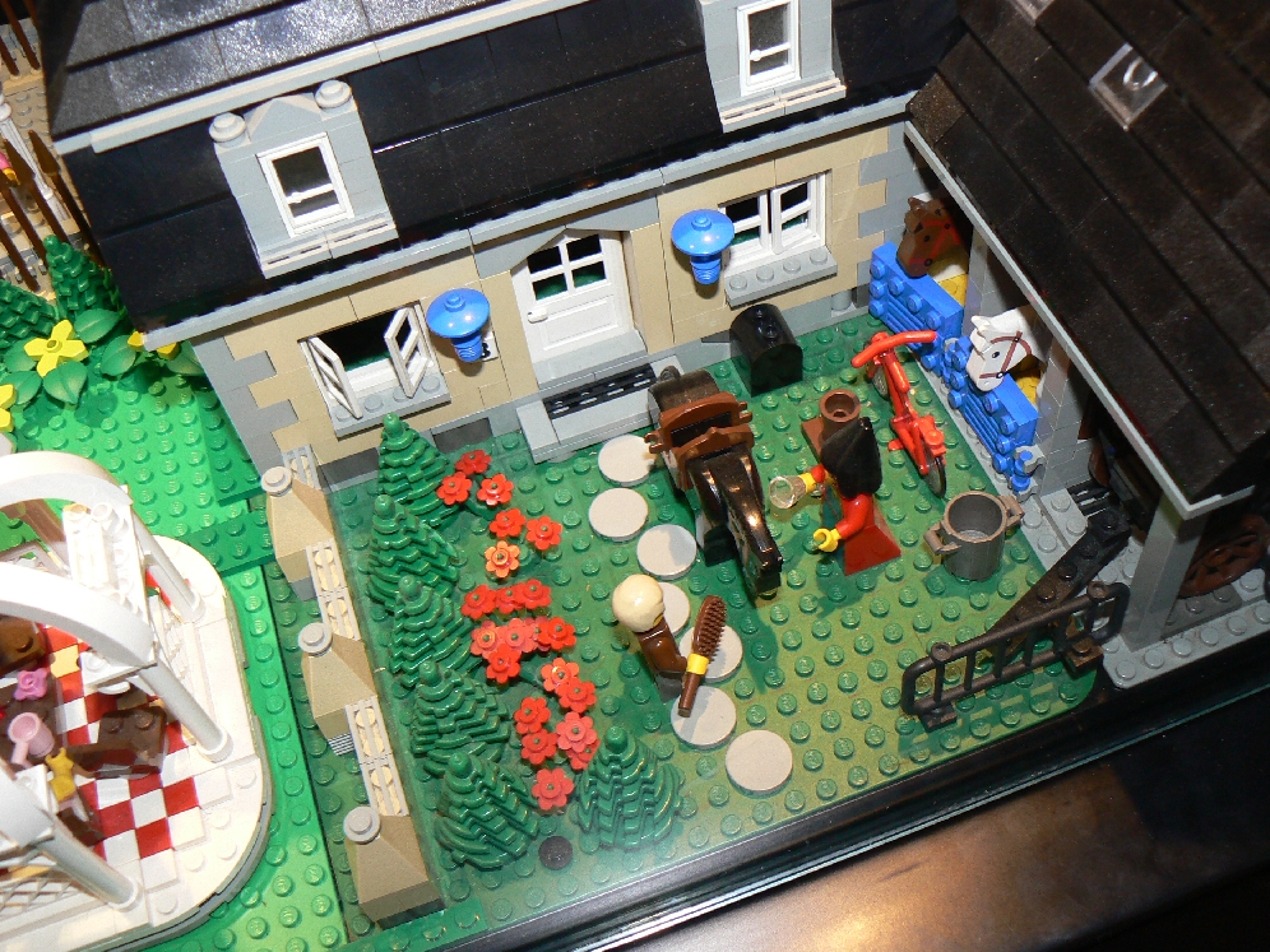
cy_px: 483
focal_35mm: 37
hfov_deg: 50.1
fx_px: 1357
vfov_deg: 38.7
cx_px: 650
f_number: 2.8
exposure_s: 1/30
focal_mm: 6
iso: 100
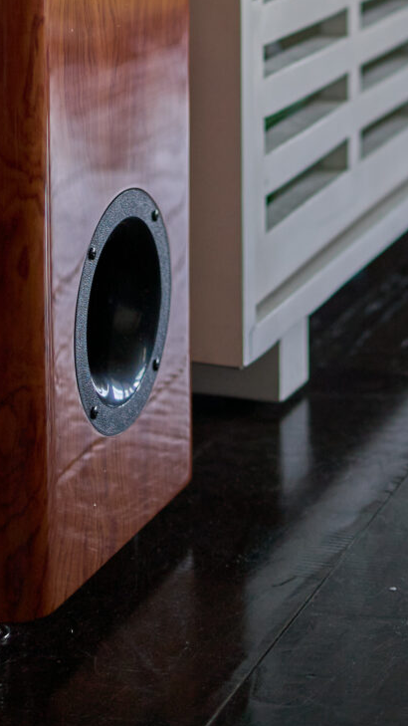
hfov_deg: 11.8
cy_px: -235
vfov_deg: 19.1
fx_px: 1981
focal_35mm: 103
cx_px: 173
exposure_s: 1/8
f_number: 1.8
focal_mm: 35
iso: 100
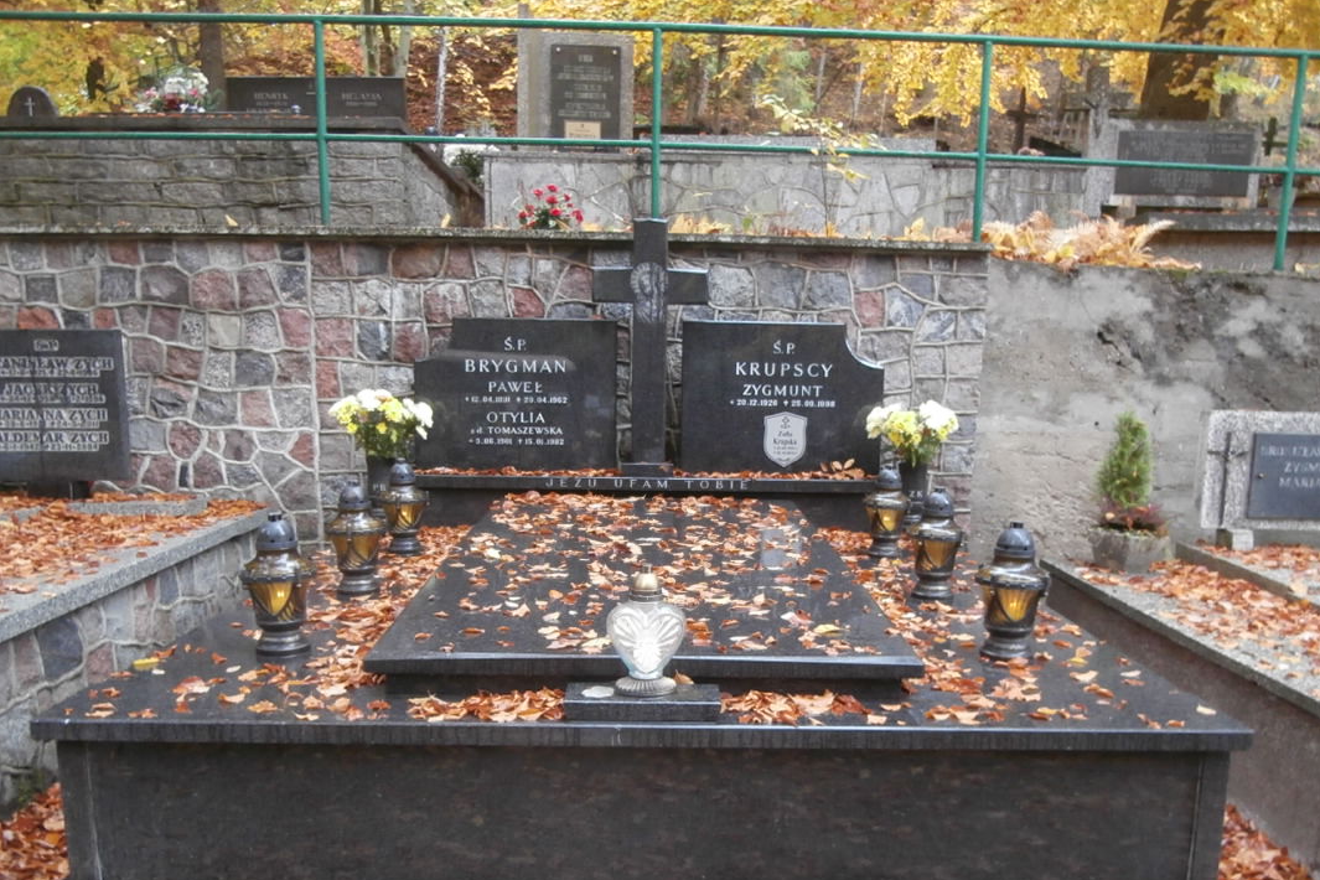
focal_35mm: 30
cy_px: 550
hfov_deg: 61.9
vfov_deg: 43.3
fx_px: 1100
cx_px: 653
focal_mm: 4.2
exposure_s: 1/20
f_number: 3
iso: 200
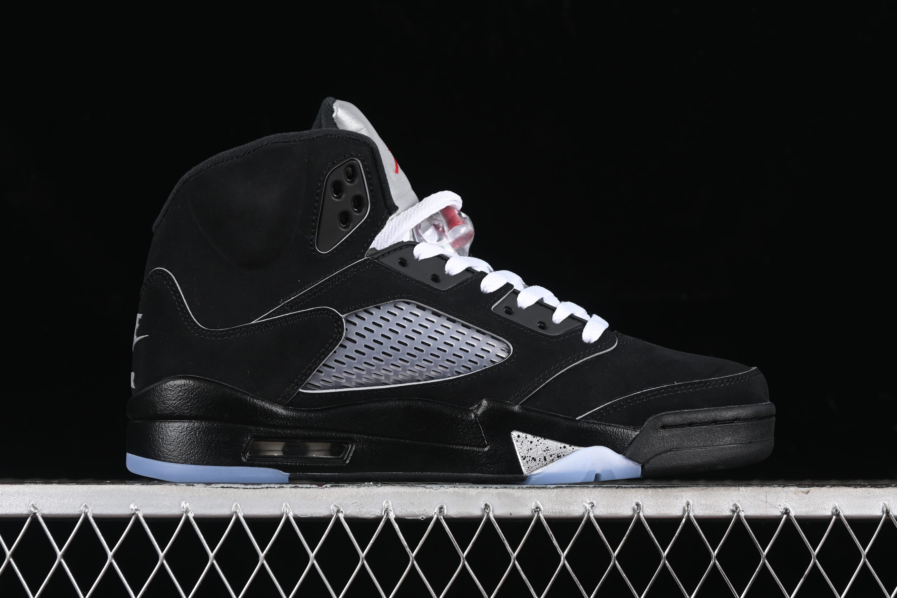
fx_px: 1869
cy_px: 299
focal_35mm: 75
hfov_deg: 27.0
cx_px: 448
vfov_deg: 18.2
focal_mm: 50
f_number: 6.3
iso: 160
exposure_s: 1/50
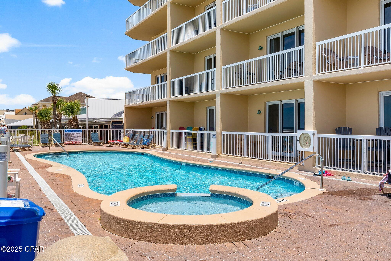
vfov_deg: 45.0
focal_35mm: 29
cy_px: 130
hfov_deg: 63.7
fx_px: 315
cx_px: 196
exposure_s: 1/640
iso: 400
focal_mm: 19.8
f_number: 8
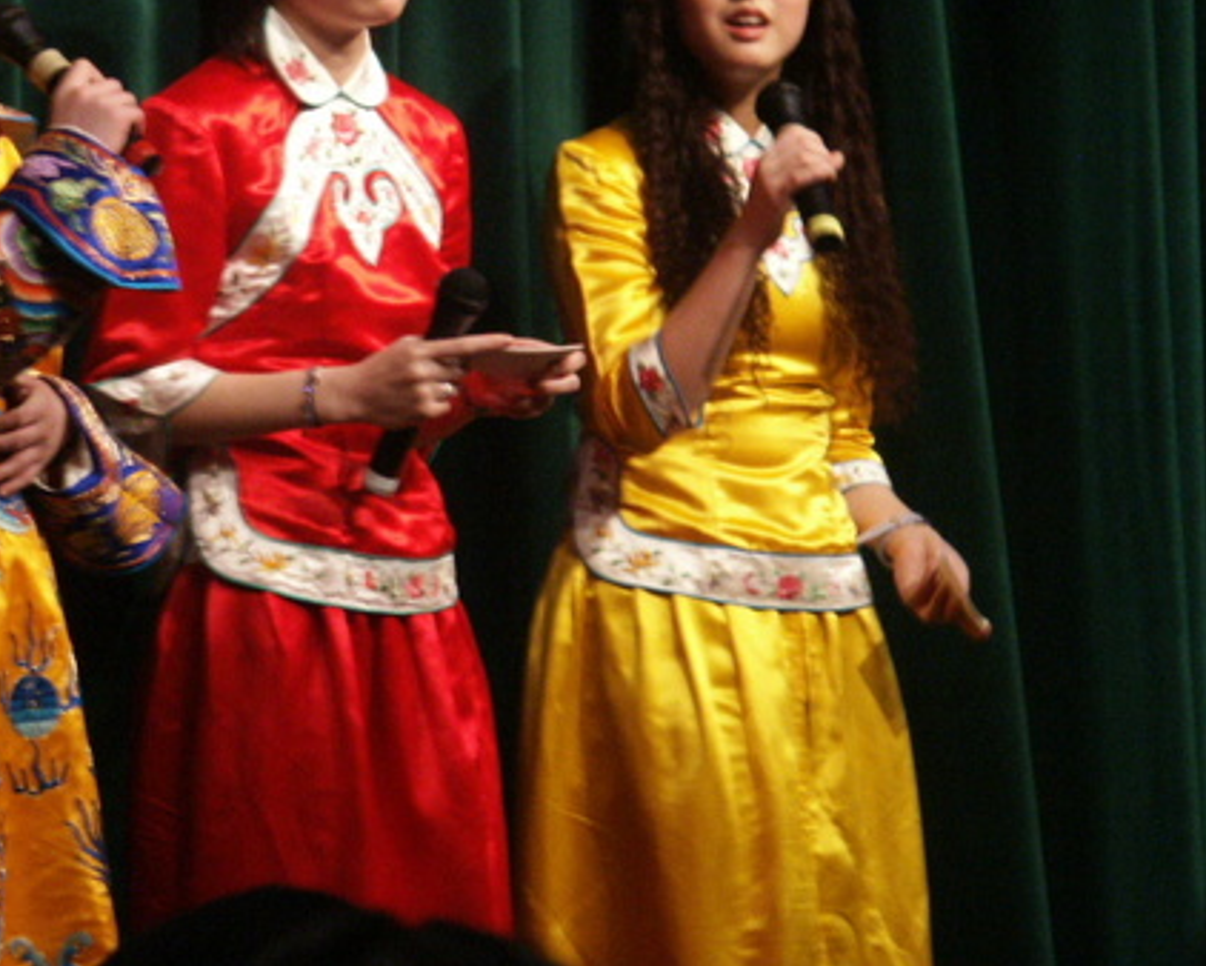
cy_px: 120
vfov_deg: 4.2
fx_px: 13212
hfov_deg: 5.2
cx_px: 326
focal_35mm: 370
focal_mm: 50.69
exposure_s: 1/30
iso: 200
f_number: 3.5
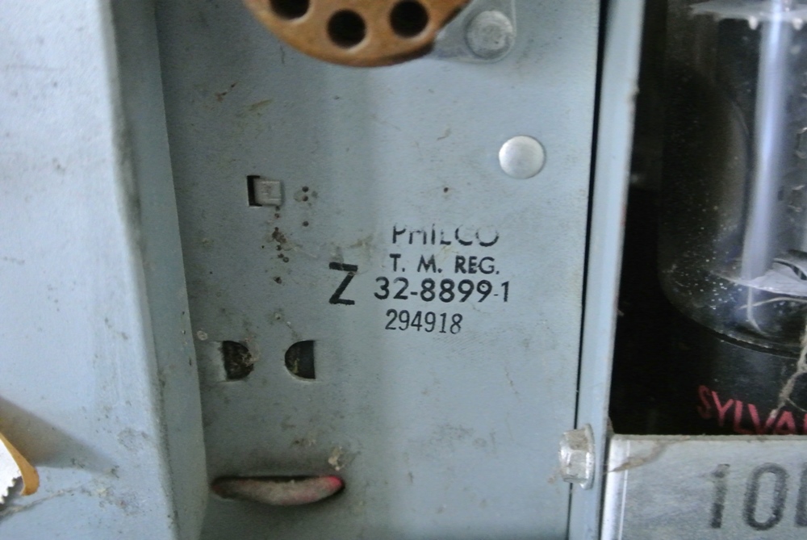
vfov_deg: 30.6
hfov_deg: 44.5
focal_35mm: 44
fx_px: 987
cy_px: 270
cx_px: 404
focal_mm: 16.3
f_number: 4.2
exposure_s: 1/20
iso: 3200
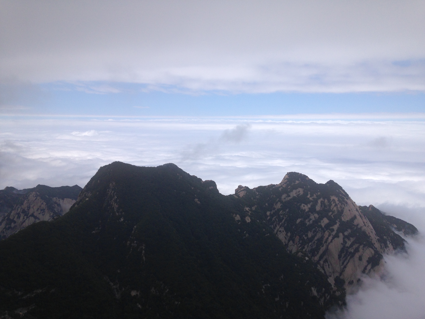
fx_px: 405
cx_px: 212
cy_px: 160
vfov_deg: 42.9
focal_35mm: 33
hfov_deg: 55.4
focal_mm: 4.12
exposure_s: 1/4525
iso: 50
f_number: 2.4
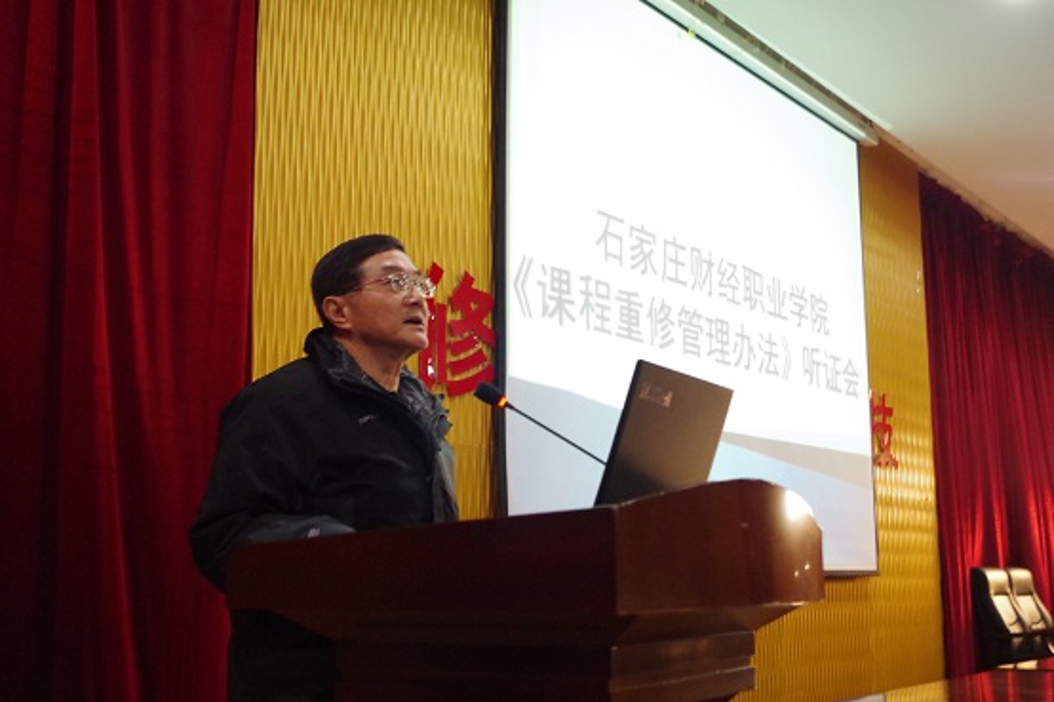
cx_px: 527
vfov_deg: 31.9
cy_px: 351
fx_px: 1229
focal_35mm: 42
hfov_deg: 46.4
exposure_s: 1/25
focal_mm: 28.13
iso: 2500
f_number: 4
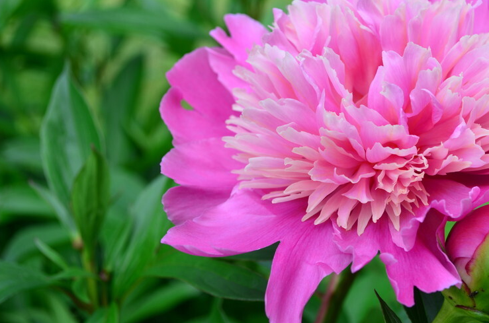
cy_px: 126
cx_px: 330
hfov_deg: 25.6
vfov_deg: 17.2
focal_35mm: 79
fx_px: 1071
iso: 100
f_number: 6.3
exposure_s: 1/160
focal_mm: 38
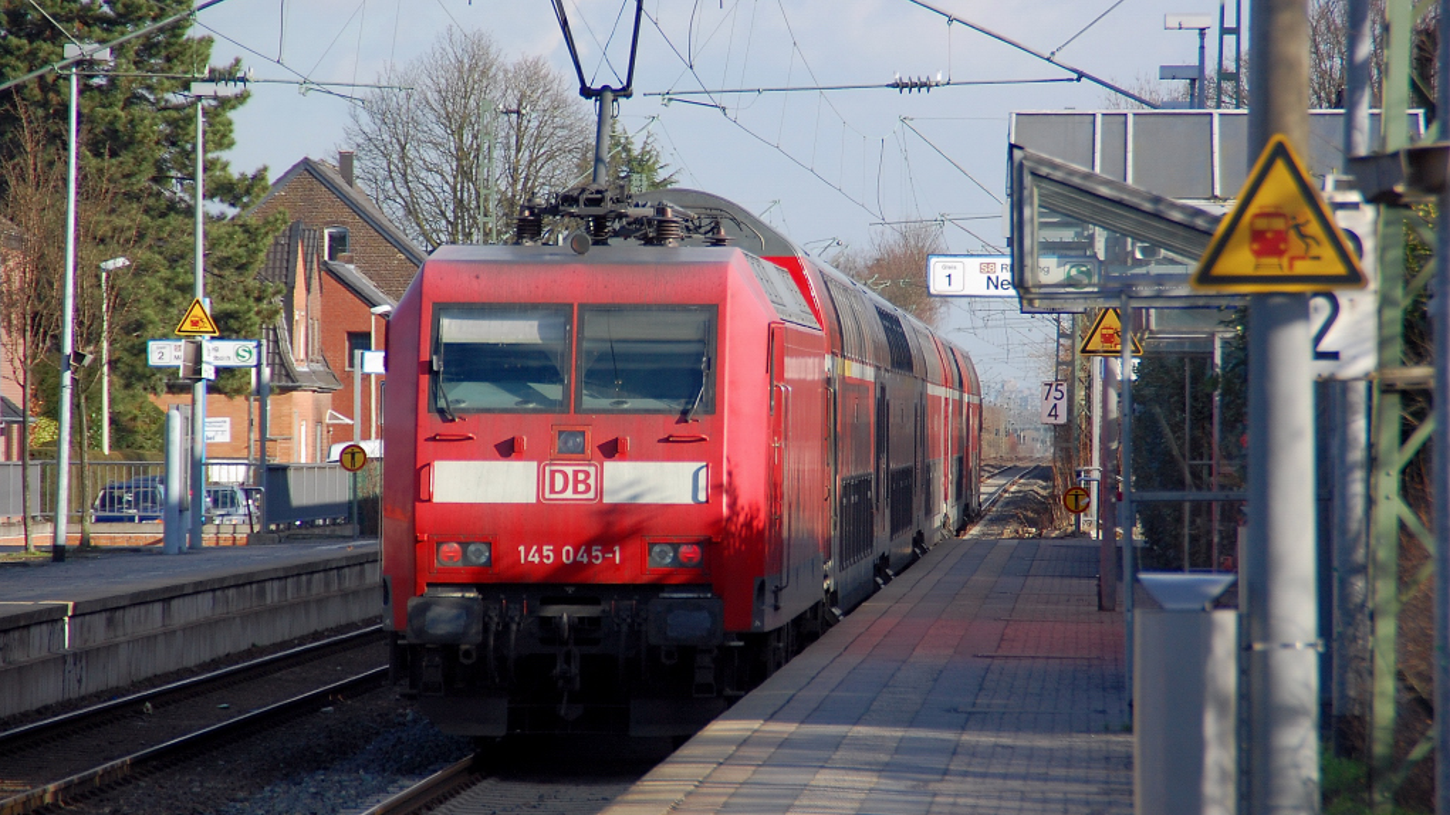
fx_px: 12110
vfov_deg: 3.9
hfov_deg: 6.9
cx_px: 726
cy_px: 412
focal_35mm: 315
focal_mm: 200
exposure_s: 1/800
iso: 400
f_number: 6.3
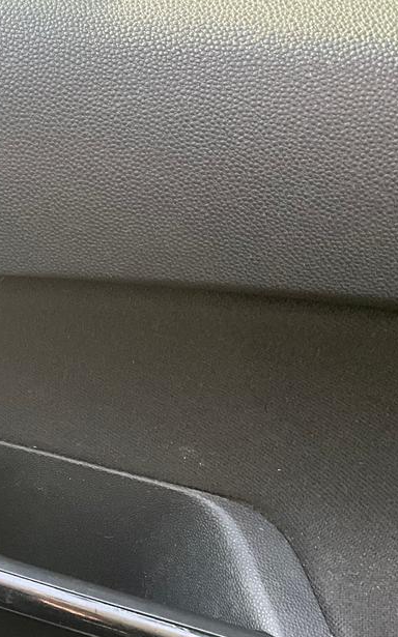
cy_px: 399
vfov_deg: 33.8
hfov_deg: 18.8
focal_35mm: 60
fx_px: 1042
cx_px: -220
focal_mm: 3
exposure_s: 1/72
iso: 64
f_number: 1.8
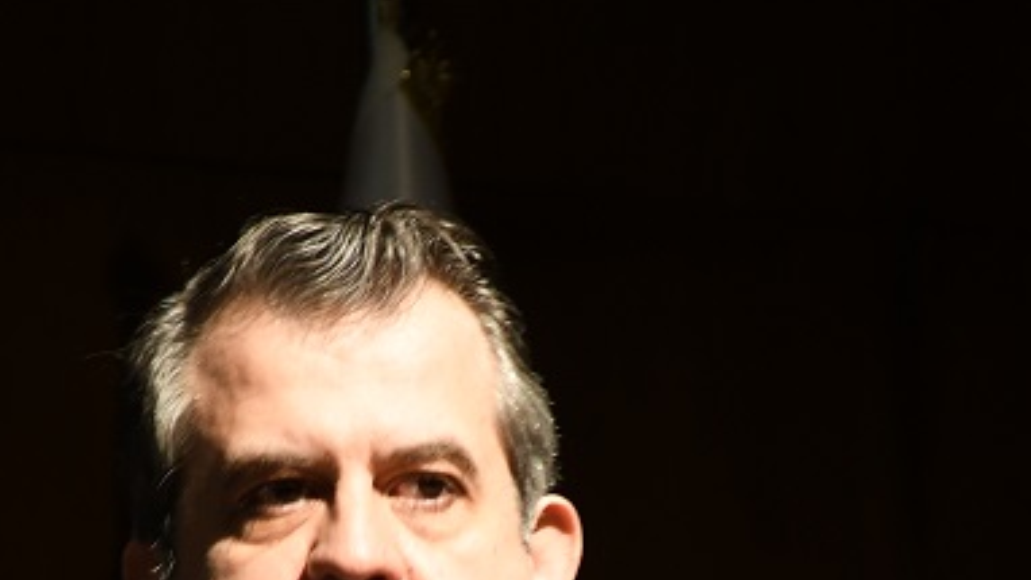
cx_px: 463
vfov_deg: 3.5
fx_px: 9515
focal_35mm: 348
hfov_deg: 6.2
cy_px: 836
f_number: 5.3
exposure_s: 1/20
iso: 1000
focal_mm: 85
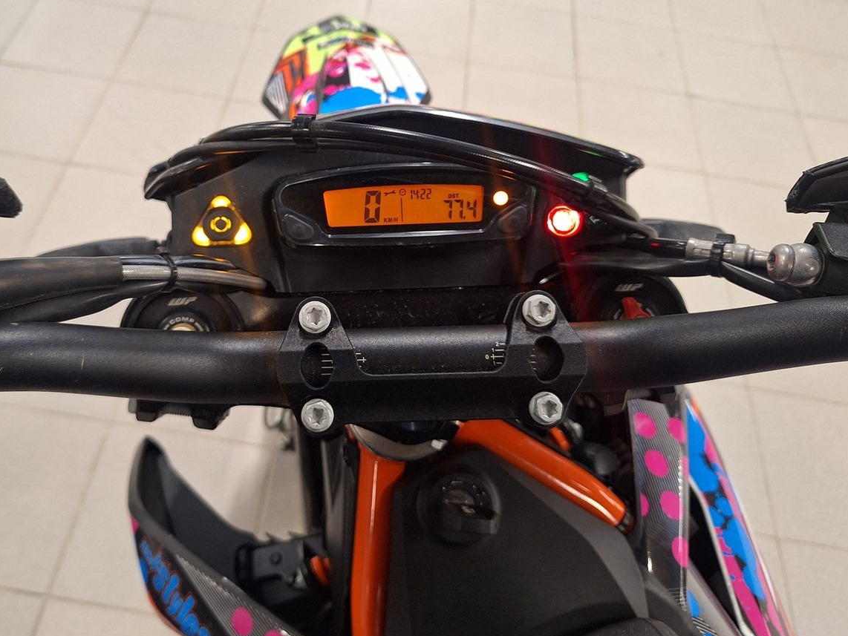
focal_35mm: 29
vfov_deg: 48.0
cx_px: 330
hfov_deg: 61.0
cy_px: 258
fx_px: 711
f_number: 1.8
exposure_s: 1/50
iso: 200
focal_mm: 5.54
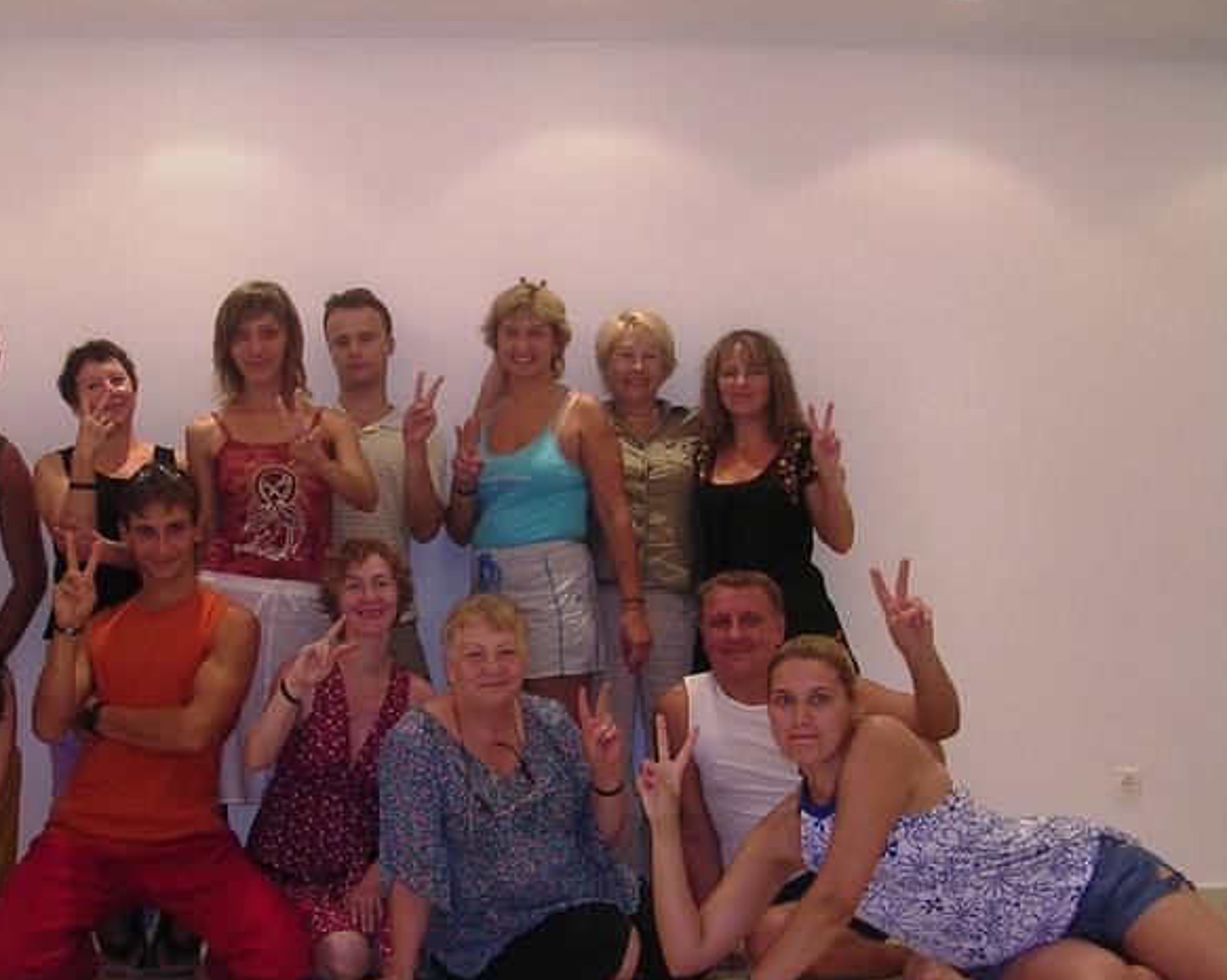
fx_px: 1851
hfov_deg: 36.4
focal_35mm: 51
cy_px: 552
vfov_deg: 29.6
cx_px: 430
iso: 100
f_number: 2.8
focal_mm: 5.8
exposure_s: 1/30
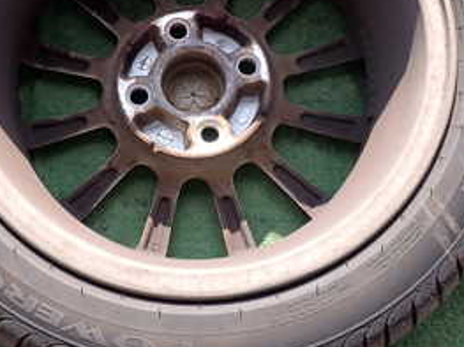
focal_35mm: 57
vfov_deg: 25.1
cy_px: 60
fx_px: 764
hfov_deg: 33.7
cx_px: 198
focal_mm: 4.5
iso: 100
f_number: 2.8
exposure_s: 1/250
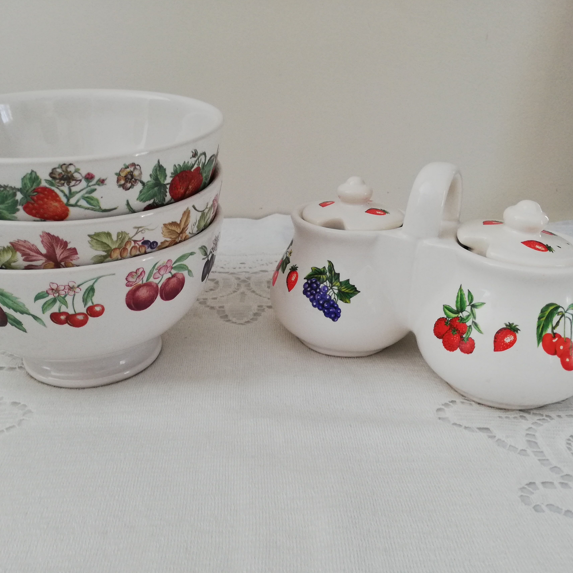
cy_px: 288
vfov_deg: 52.5
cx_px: 252
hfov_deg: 52.4
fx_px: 581
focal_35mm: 31
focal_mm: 3.81
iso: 160
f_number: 2.2
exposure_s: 1/50
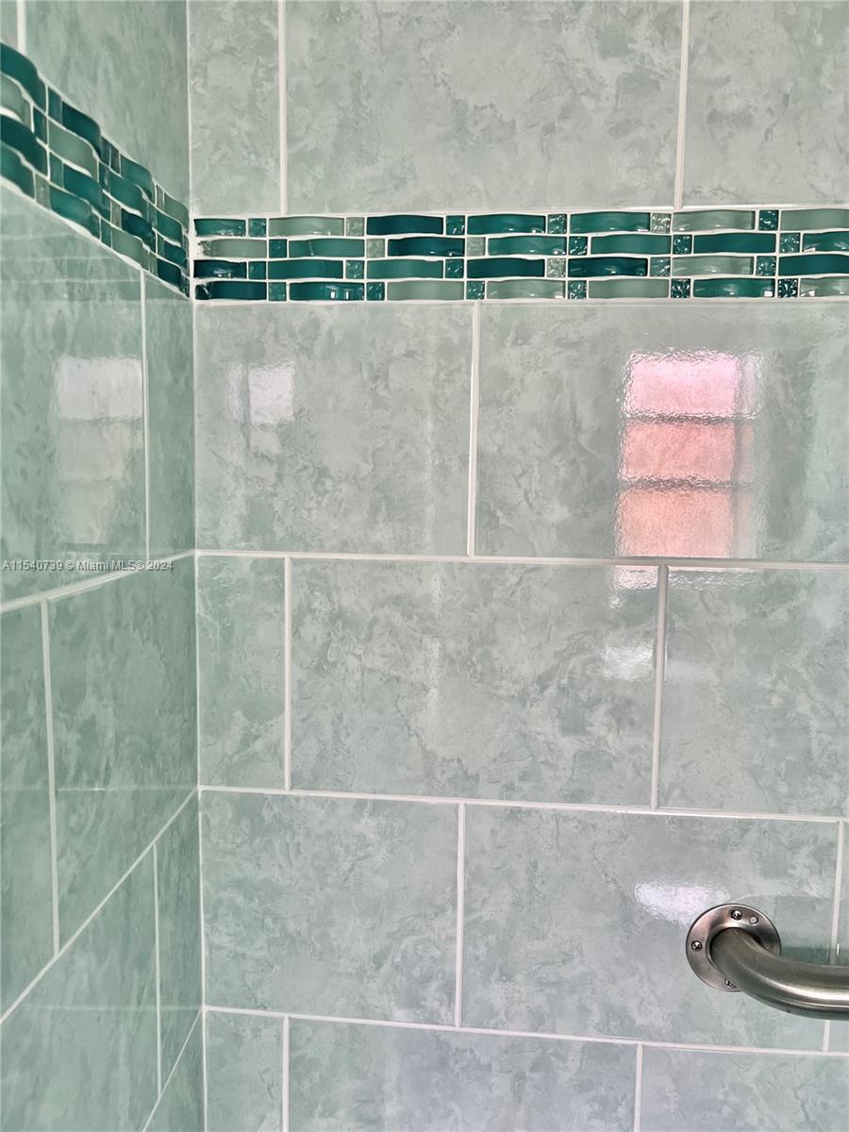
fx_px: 850
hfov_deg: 53.1
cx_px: 424
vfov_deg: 67.3
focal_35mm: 26
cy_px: 566
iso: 64
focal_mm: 5.7
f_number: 1.5
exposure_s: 1/120
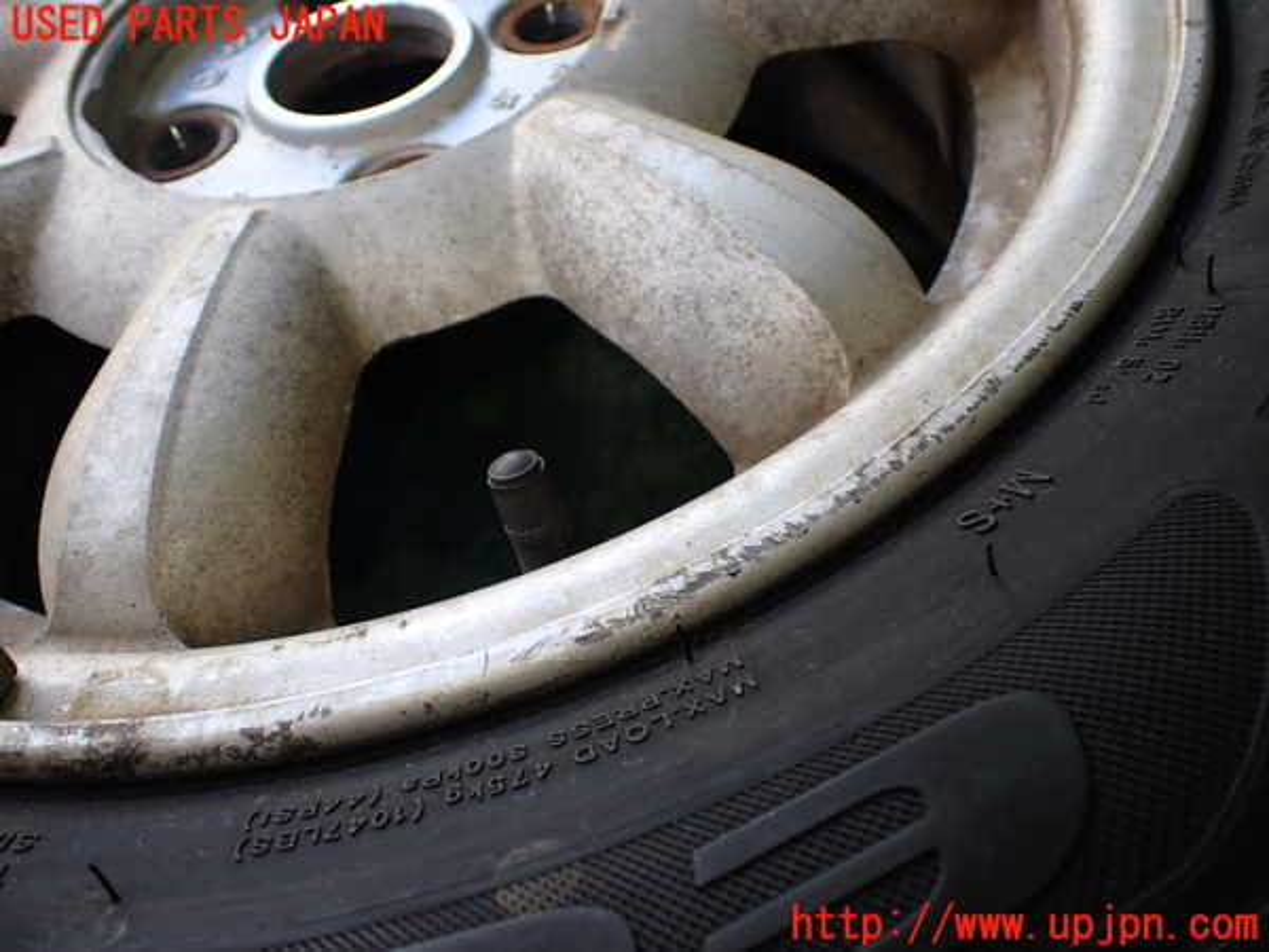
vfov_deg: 46.8
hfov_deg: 60.0
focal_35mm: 30
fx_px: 1100
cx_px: 634
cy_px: 476
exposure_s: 1/125
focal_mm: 5.4
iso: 160
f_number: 2.3
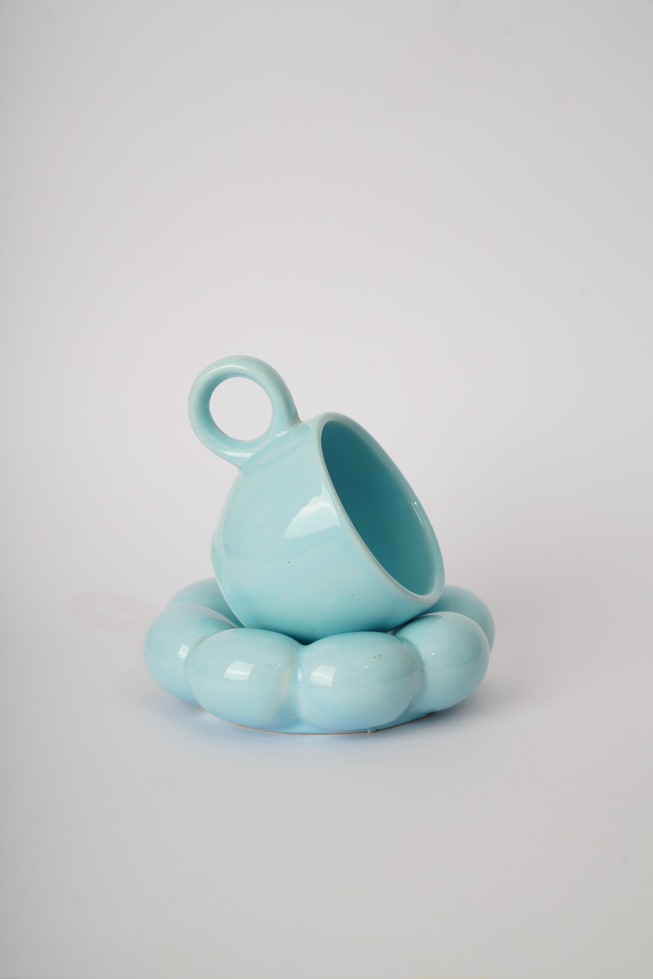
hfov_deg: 21.9
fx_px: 1687
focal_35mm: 62
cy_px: 490
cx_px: 326
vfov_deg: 32.4
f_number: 8
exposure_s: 1/160
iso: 100
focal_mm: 62
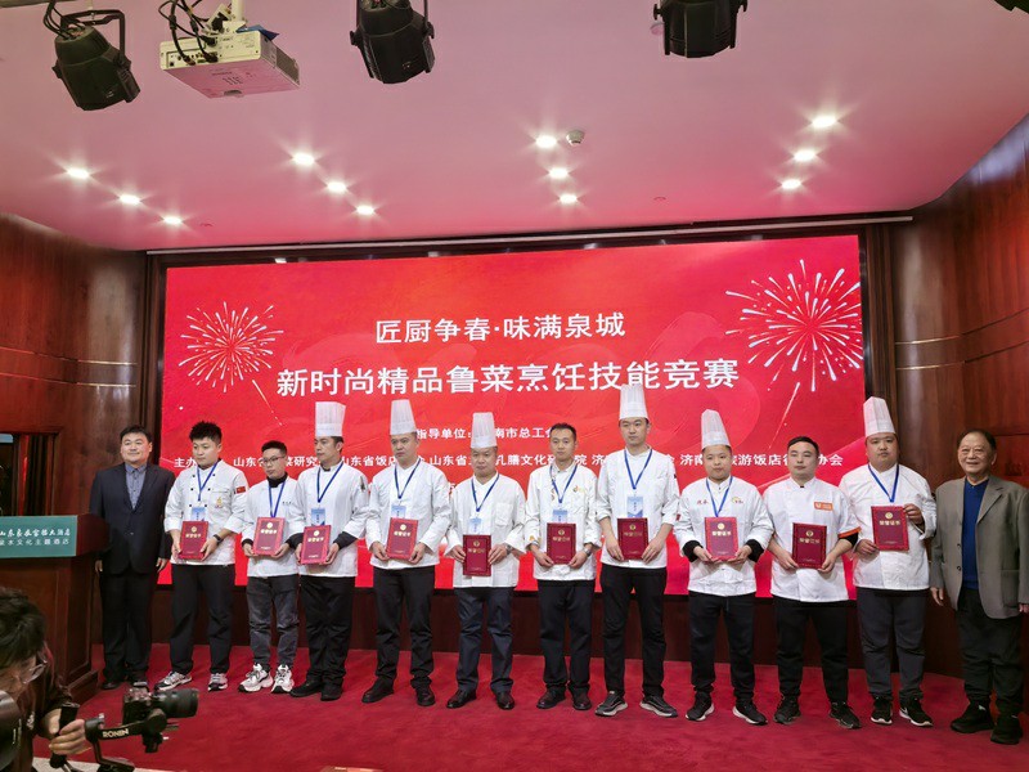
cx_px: 514
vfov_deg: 51.4
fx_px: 803
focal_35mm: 27
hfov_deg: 65.3
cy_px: 386
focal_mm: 5.75
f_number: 4
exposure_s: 1/100
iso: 320
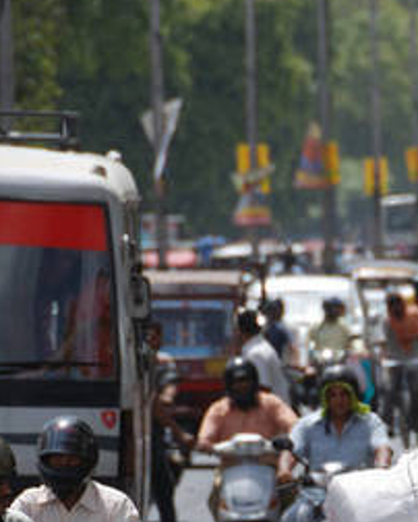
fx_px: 12078
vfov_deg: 2.5
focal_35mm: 782
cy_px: 420
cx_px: 536
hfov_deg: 2.0
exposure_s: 1/400
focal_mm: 200
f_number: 5.6
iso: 100
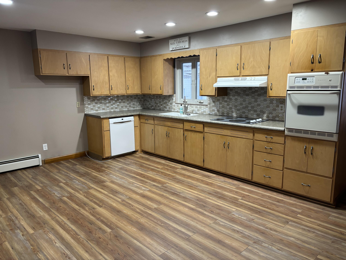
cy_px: 130
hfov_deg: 67.3
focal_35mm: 26
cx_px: 173
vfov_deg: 53.1
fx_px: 260
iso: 200
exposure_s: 1/60
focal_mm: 5.96
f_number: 1.6
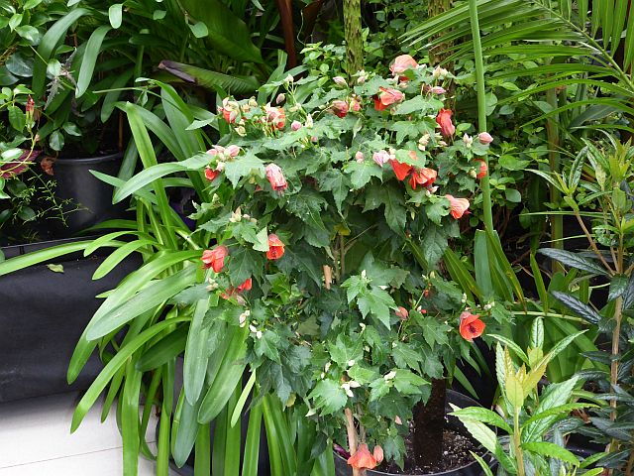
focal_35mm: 53
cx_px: 317
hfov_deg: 36.2
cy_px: 238
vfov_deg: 27.5
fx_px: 971
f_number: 4.1
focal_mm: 9
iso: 400
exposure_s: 1/60
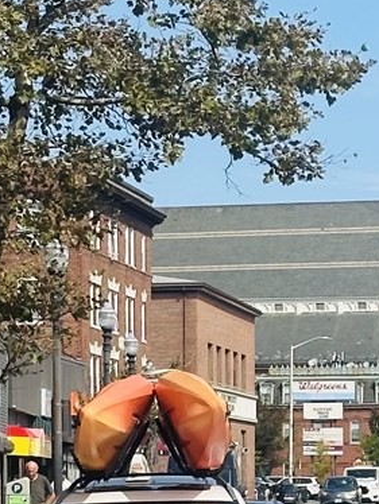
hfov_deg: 7.5
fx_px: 2873
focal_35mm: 197
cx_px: 287
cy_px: 447
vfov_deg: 10.0
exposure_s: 1/3367
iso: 64
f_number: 1.78
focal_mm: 6.86
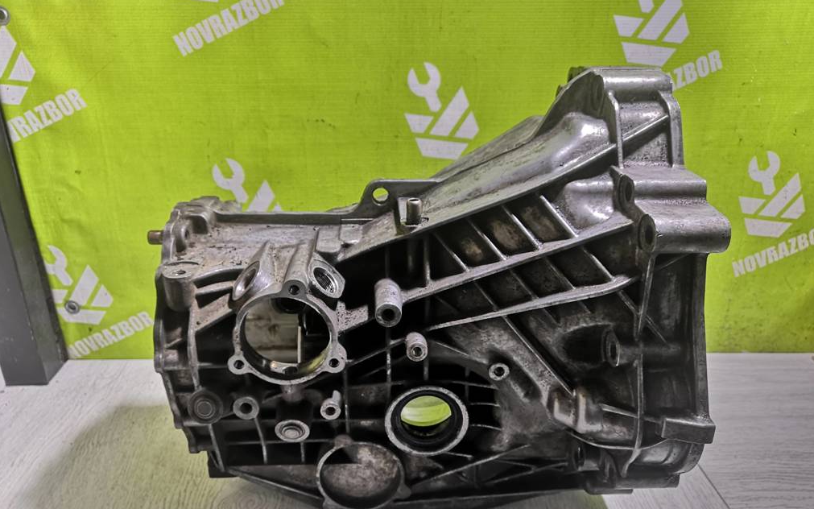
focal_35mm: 29
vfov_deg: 43.0
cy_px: 303
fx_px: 643
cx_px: 410
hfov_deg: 64.6
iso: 160
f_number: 1.8
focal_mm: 3.95
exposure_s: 1/50
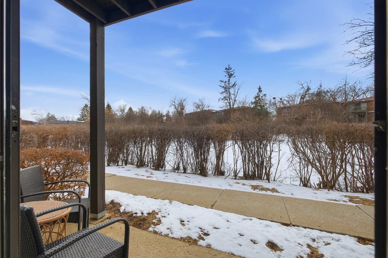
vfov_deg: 77.3
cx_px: 194
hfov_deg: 100.4
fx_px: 162
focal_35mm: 15
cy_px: 129
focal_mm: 10
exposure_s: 1/32000
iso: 800
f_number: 5.6
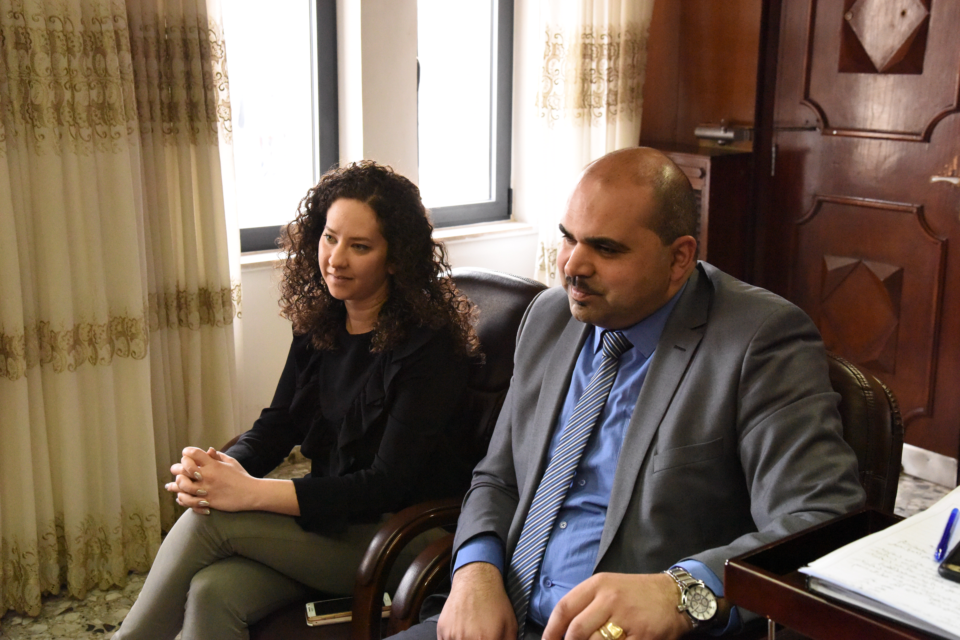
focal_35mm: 48
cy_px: 320
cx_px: 480
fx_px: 1280
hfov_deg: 41.1
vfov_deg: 28.1
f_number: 8
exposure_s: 1/250
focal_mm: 48
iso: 12800
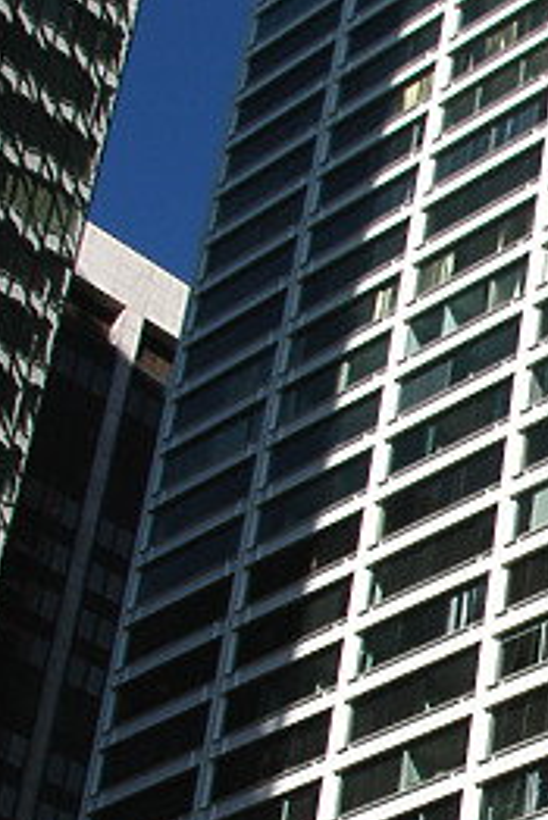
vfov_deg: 19.8
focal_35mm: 103
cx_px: 921
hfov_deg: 12.4
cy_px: 498
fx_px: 2349
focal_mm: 20
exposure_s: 1/400
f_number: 11
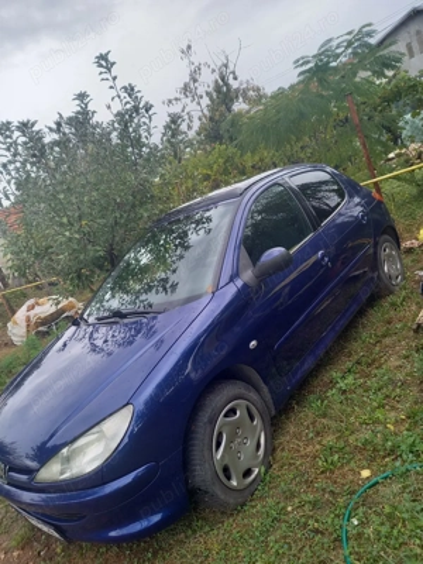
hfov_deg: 54.9
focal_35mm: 25
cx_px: 212
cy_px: 282
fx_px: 407
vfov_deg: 69.4
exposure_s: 1/135
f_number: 1.8
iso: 50
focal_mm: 4.65
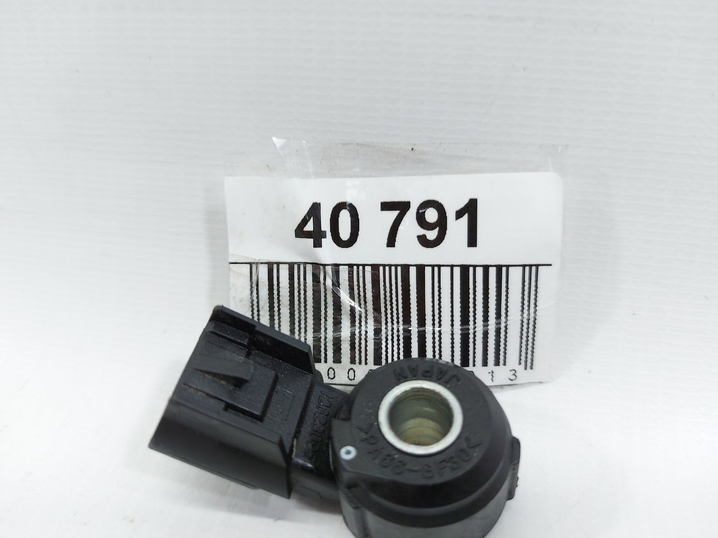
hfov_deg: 71.6
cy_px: 269
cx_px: 359
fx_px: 498
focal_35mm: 24
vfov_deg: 56.8
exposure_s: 1/50
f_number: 1.8
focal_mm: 5.23
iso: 50
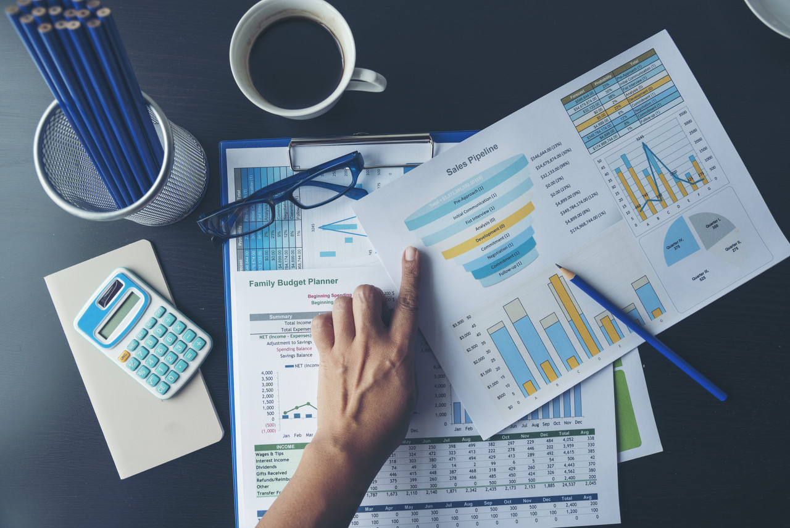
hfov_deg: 61.9
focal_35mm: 30
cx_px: 395
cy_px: 264
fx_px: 659
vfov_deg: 43.7
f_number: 5.6
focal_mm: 30
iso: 250
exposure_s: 1/60
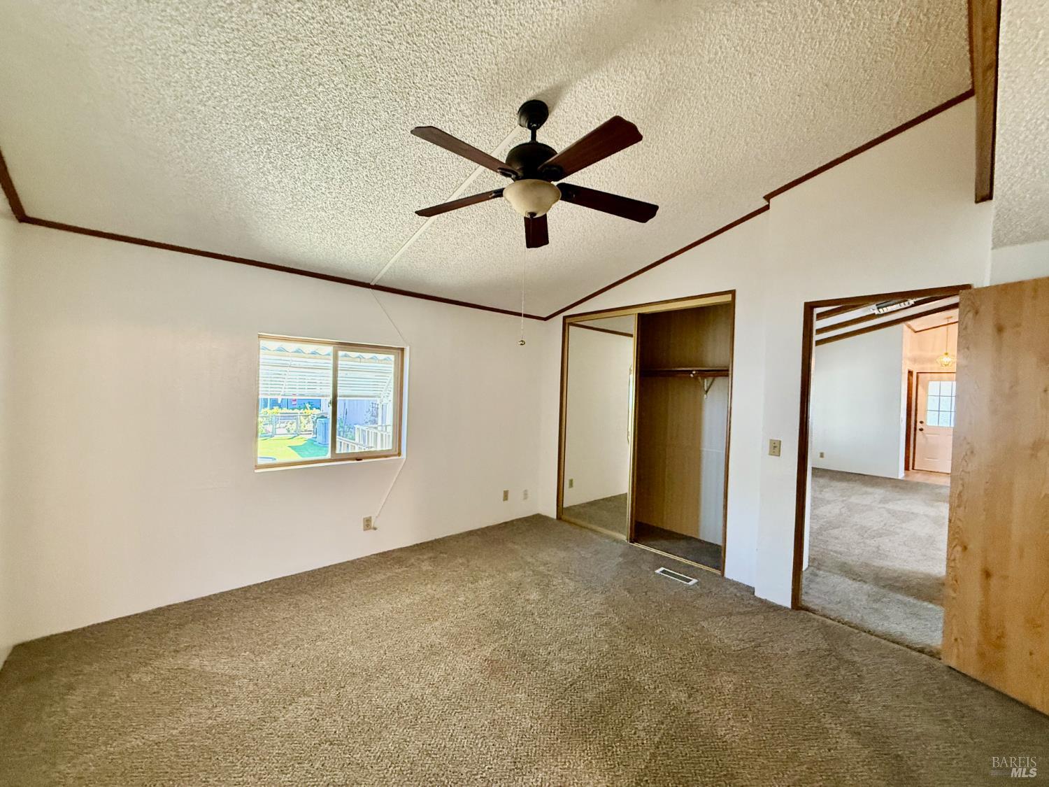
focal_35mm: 14
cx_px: 524
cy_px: 394
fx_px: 424
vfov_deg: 85.7
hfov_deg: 102.1
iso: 400
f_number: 2.2
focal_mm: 2.22
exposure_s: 1/60
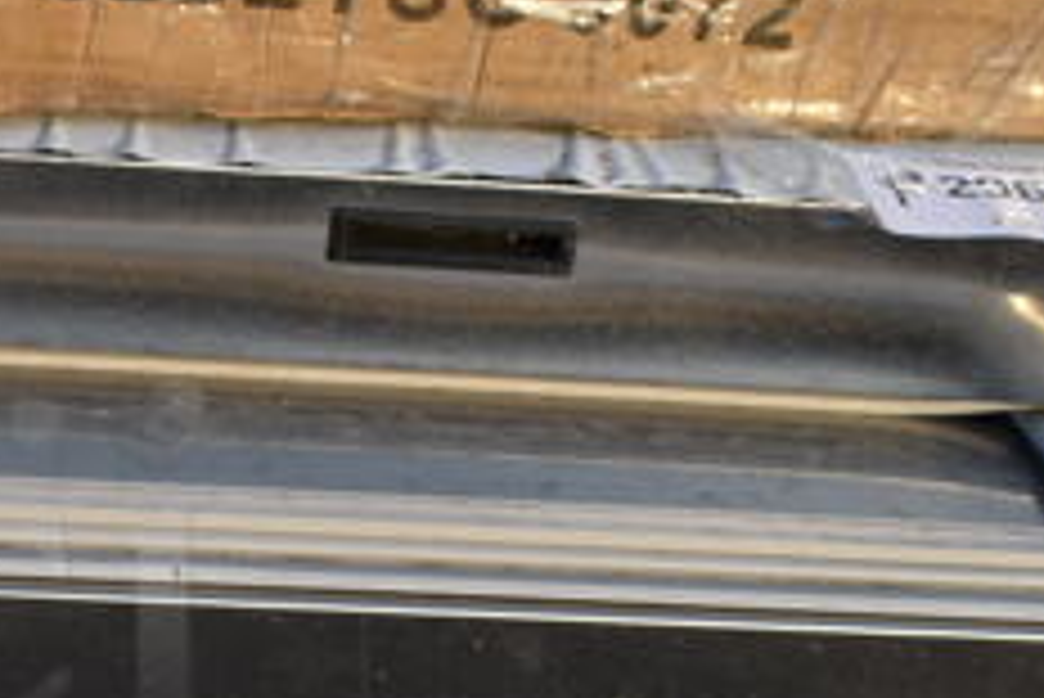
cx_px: -104
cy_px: 603
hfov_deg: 17.3
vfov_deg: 11.9
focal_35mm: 114
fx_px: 3317
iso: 100
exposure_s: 1/160
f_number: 6.3
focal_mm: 29
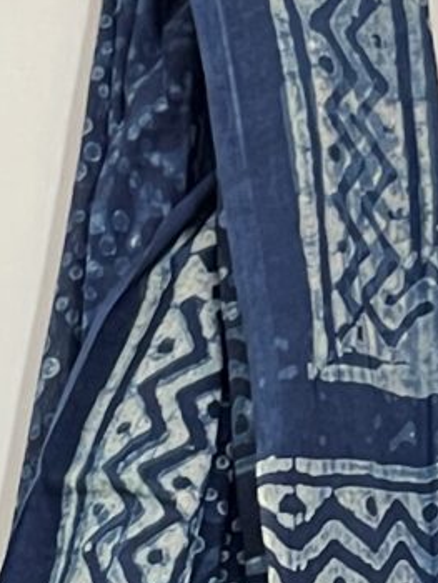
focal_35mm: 190
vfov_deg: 9.5
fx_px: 3202
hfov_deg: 7.6
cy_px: 1314
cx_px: -376
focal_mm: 5.7
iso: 500
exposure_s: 1/33
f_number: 1.5
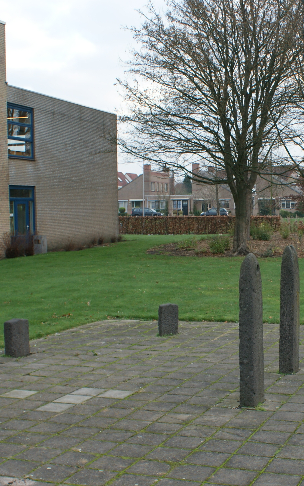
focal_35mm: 53
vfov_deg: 38.0
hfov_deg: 23.9
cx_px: 259
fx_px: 702
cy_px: 293
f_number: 5
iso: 100
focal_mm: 18
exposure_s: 1/40
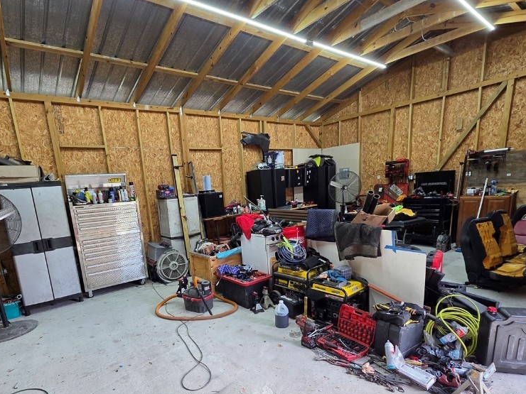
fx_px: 274
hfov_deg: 87.4
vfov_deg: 70.0
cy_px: 256
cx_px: 232
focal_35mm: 18
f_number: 2.2
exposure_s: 1/120
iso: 160
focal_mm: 2.2
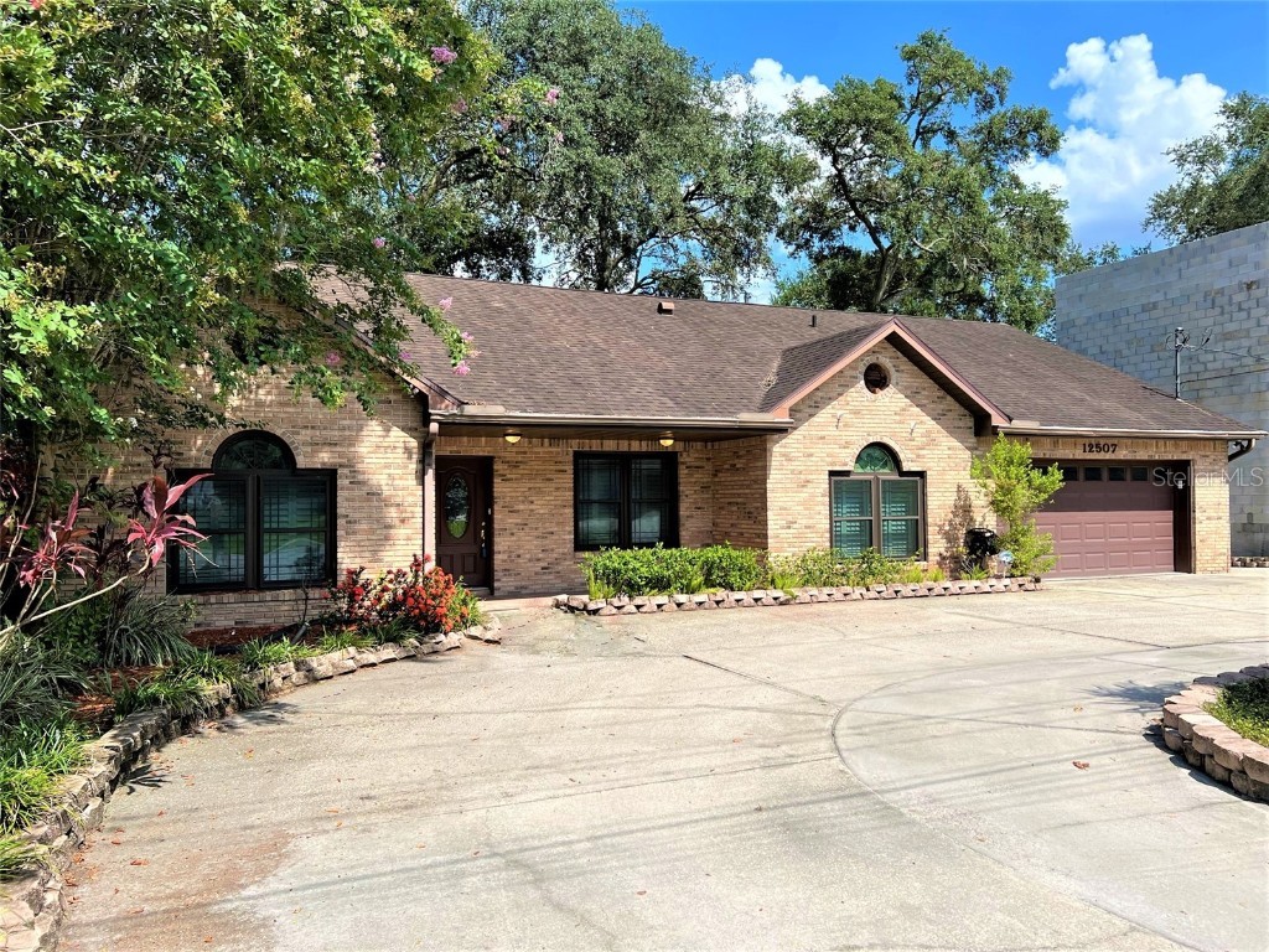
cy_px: 476
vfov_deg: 53.1
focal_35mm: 26
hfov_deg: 67.3
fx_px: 953
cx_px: 634
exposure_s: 1/3831
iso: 50
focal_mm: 5.7
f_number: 1.5
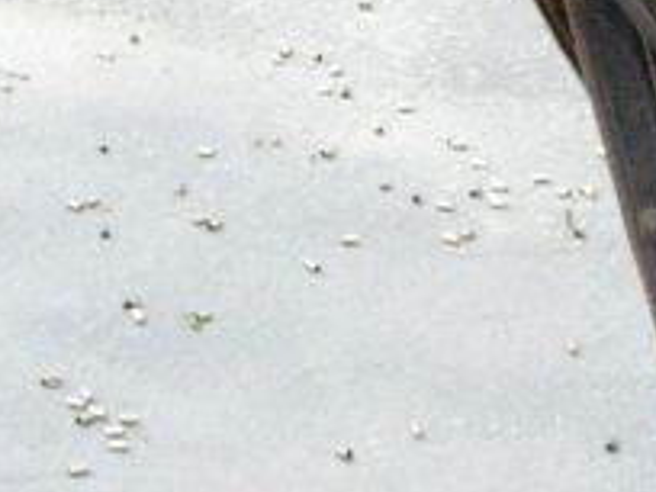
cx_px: 637
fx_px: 3620
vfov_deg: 7.3
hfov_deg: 10.3
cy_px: -691
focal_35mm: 191
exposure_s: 1/790
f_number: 4.8
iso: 400
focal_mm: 7.8
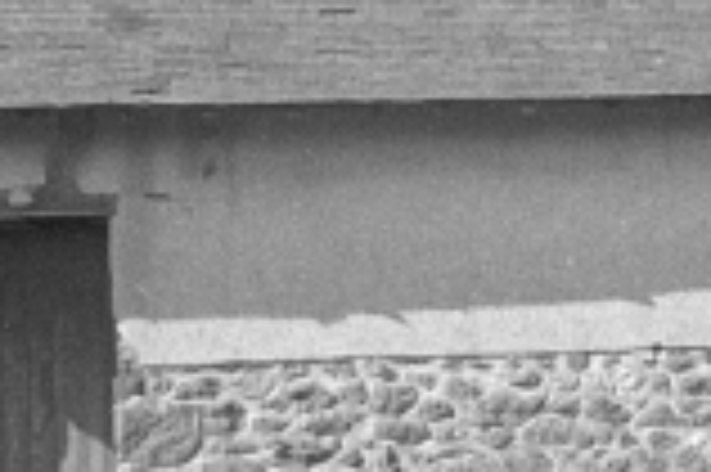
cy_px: 391
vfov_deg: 3.1
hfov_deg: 4.7
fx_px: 8641
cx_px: 1256
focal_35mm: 438
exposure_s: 1/60
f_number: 6.3
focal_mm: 60
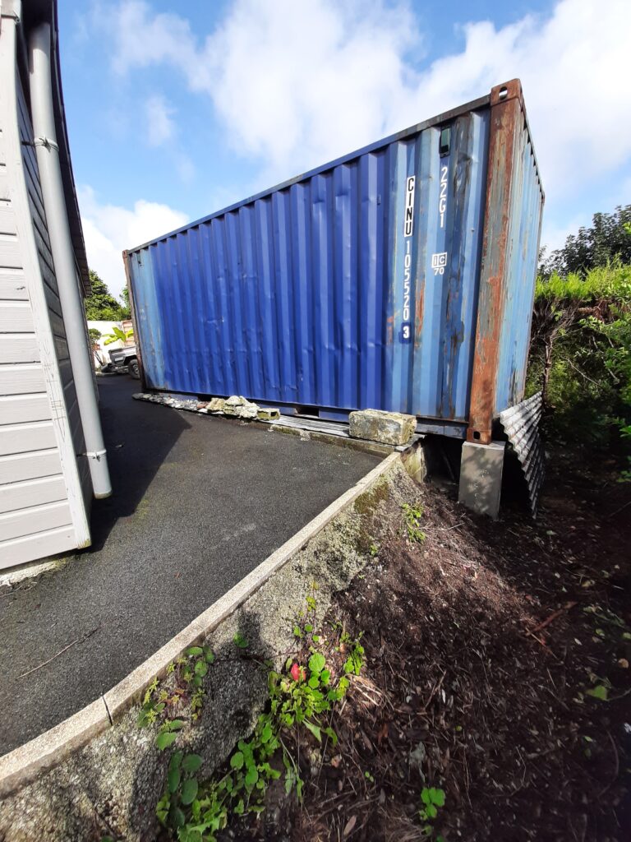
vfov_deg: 106.2
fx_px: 316
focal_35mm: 13
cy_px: 421
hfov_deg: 89.9
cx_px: 316
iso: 40
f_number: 2.2
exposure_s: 1/568
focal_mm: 1.42
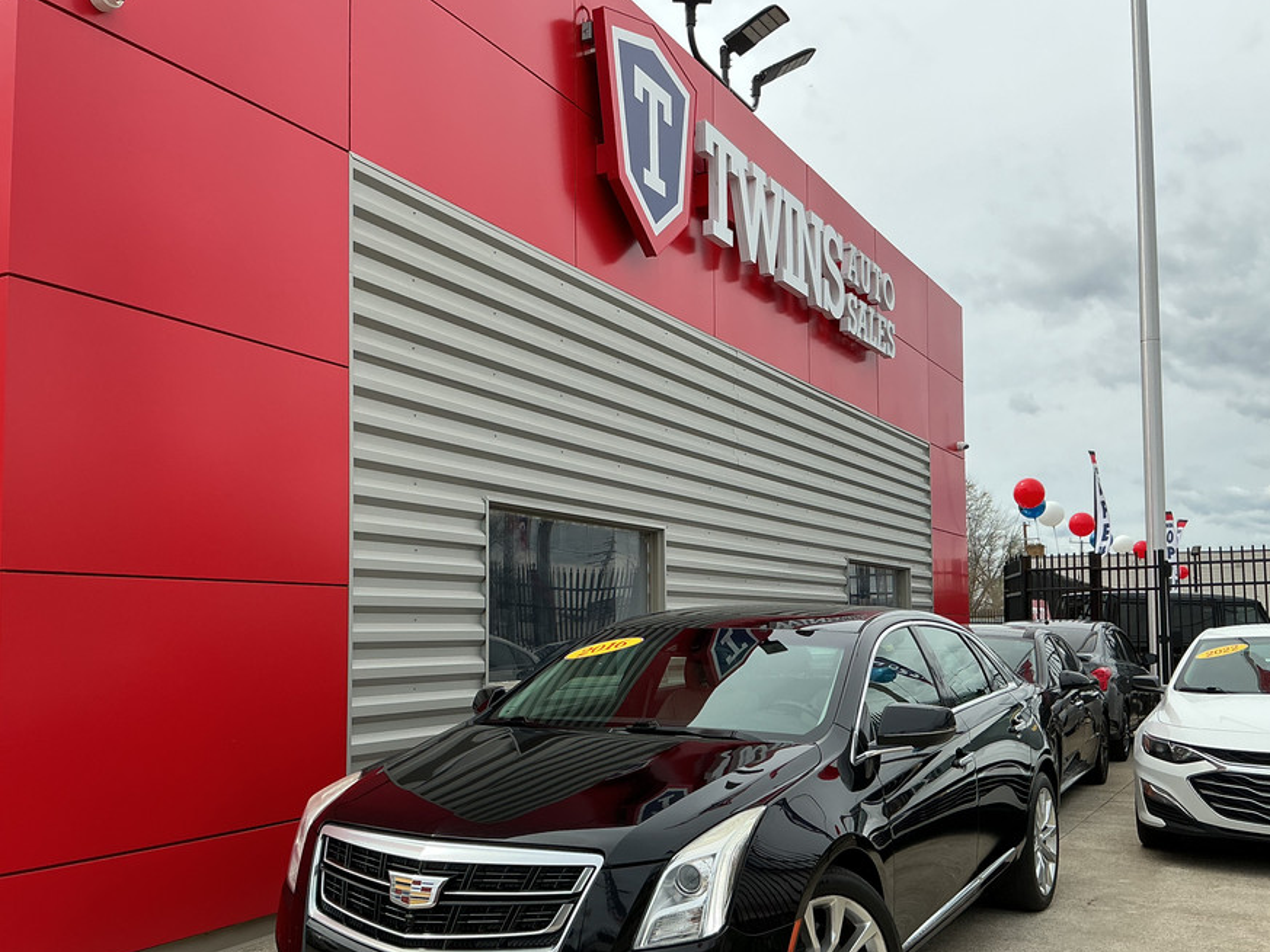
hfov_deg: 53.9
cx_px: 605
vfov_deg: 41.7
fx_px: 1248
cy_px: 552
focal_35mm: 34
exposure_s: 1/1451
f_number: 1.8
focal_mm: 3
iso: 25
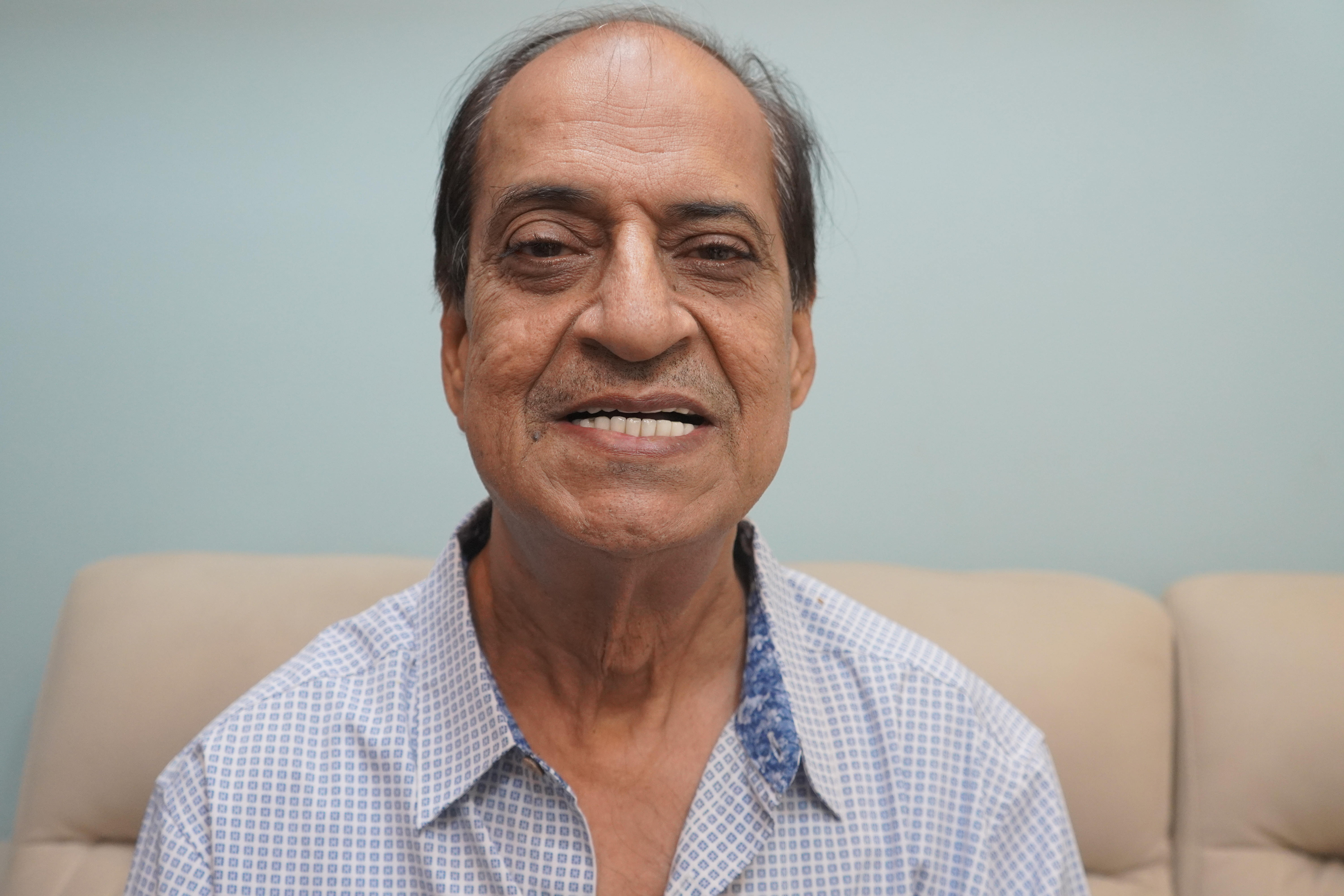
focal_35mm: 42
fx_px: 1568
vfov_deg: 31.9
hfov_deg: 46.4
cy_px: 448
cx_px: 672
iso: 1600
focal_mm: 28
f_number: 4
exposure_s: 1/160
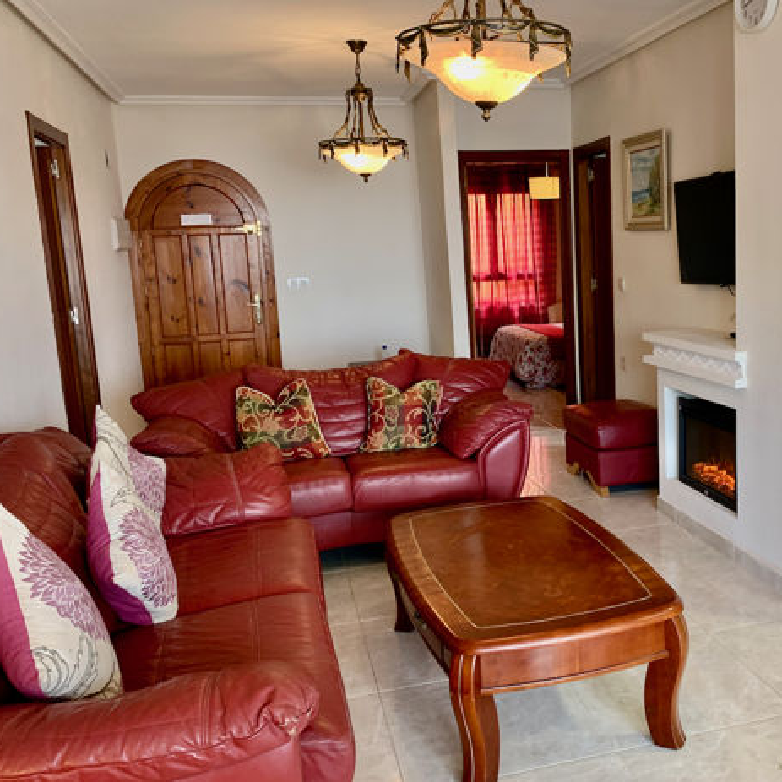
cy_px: 405
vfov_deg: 47.2
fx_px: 895
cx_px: 545
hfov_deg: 46.2
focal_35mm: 35
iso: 100
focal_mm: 4.25
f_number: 1.8
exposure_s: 1/50
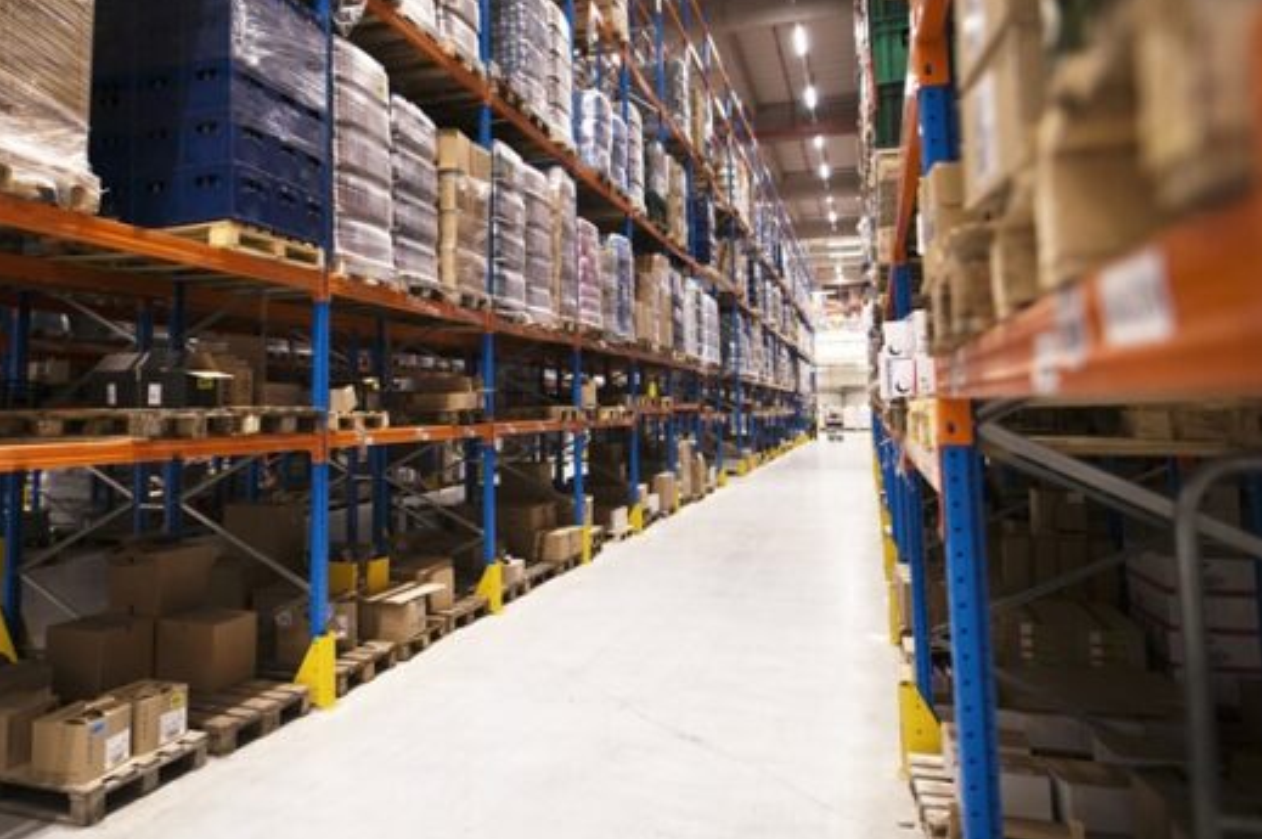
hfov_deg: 66.0
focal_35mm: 27
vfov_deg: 47.4
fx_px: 946
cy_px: 316
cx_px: 440
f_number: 1.4
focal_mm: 20
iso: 800
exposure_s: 1/200
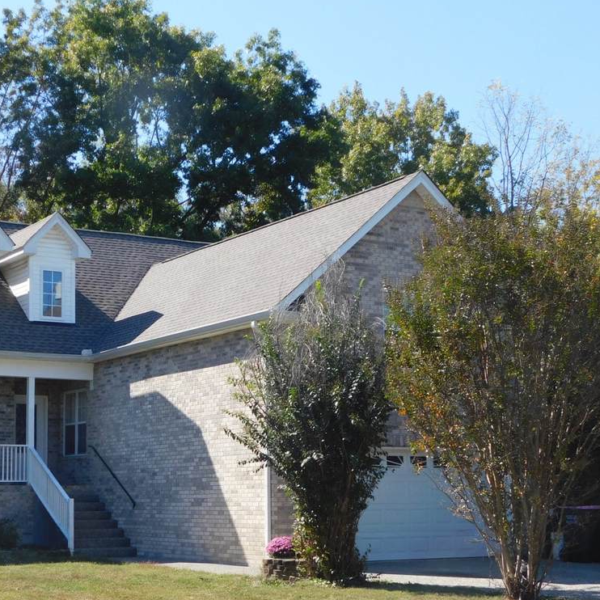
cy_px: 328
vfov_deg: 28.1
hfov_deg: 27.8
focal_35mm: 61
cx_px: 165
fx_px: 1196
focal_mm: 7.1
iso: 125
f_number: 3.6
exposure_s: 1/640
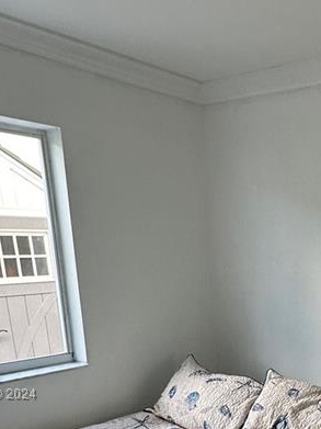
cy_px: 395
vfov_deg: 40.2
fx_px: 532
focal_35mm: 43
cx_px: 329
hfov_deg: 30.9
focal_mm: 2.22
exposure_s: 1/120
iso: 160
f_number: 2.2
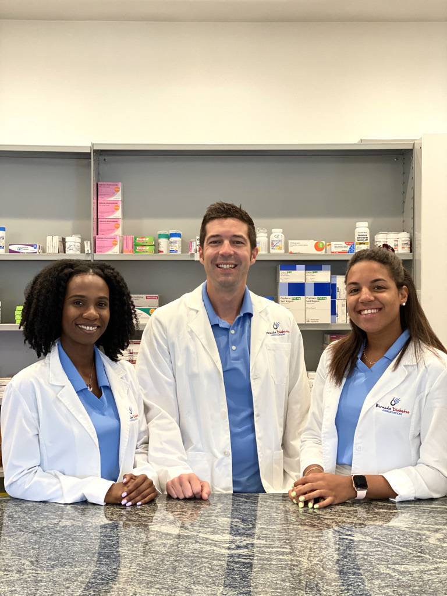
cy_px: 298
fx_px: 895
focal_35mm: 52
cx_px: 224
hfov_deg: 28.0
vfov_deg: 36.8
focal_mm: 6
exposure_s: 1/40
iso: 160
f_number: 2
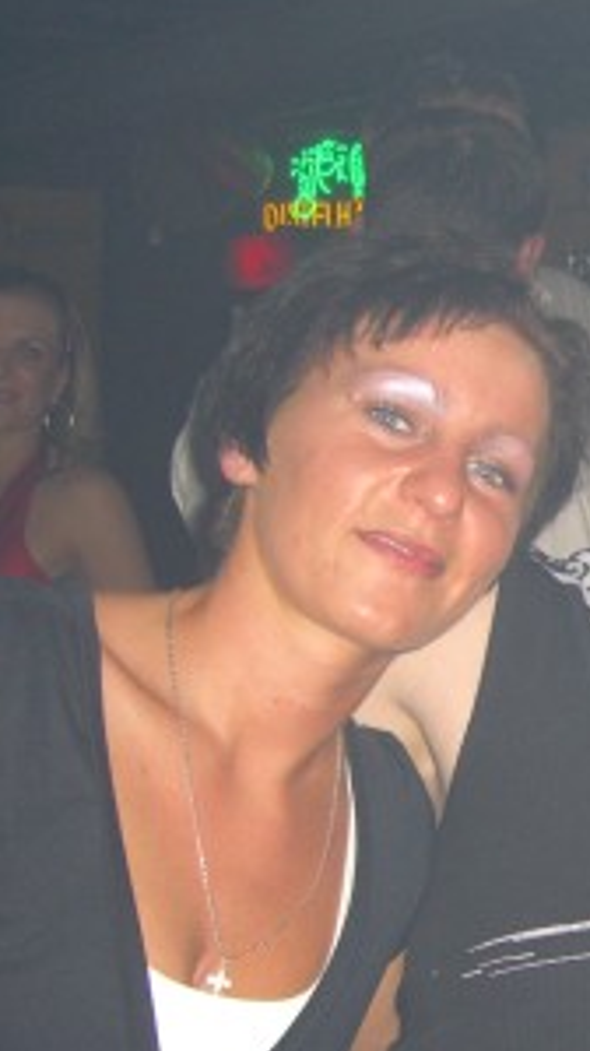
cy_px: 749
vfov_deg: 25.4
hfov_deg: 14.0
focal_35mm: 83
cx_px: 769
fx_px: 2310
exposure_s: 1/60
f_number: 2.8
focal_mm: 7.9
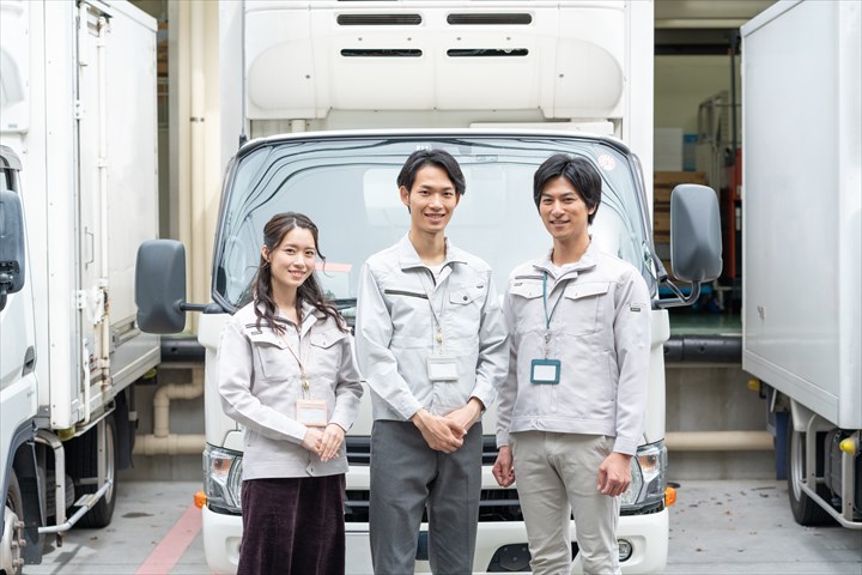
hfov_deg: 23.9
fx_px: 2035
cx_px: 431
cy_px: 288
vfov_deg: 16.1
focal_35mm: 85
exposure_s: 1/250
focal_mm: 85
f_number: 4.5
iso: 200
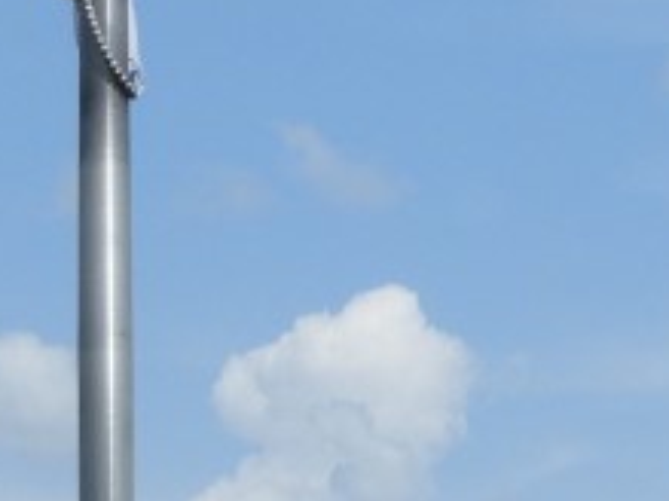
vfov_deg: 4.4
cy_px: 1081
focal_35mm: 329
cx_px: 907
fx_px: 6355
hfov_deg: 6.0
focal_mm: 9
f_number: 4
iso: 100
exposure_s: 1/1600
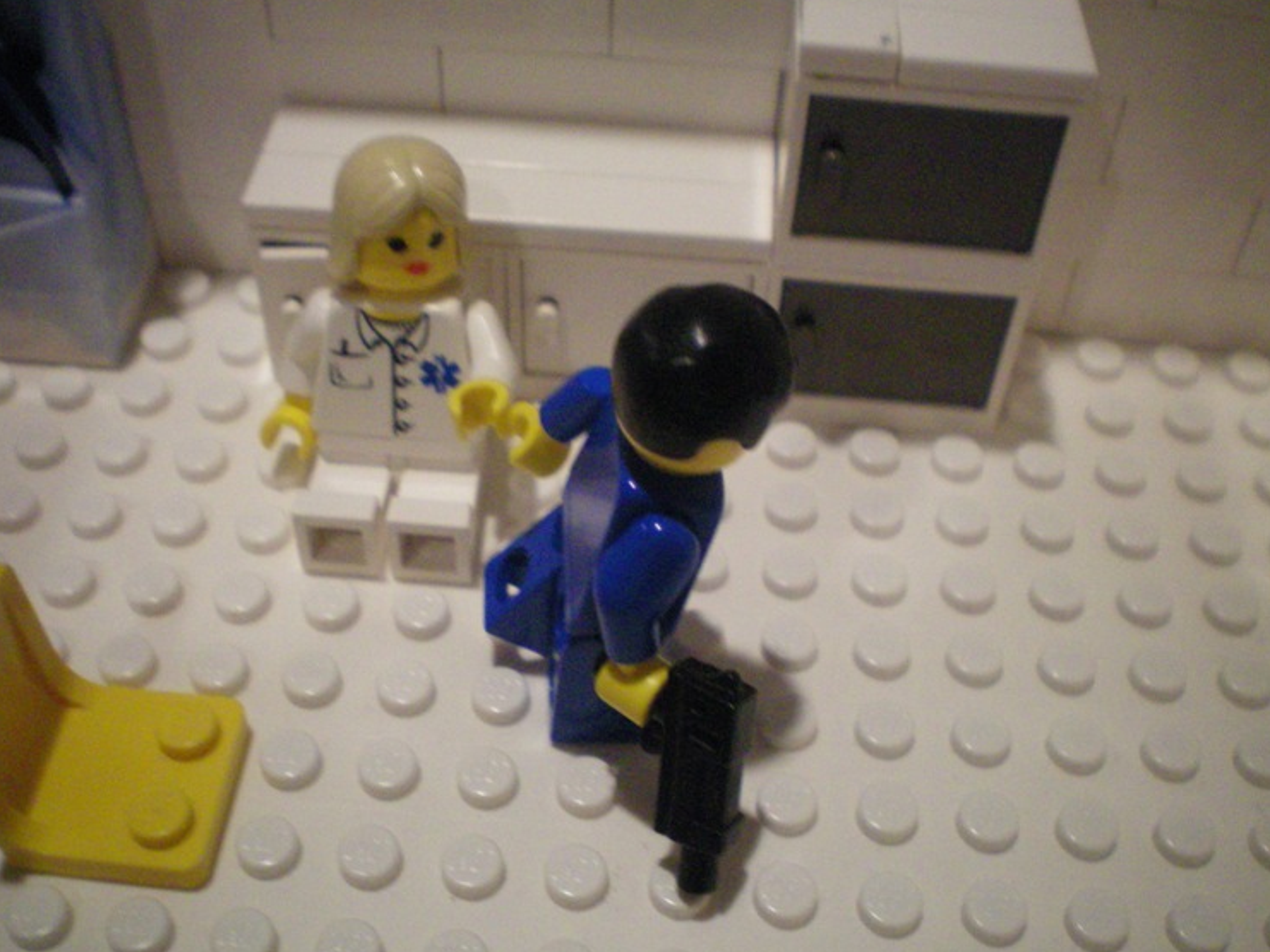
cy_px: 488
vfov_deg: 35.1
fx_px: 1504
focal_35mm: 41
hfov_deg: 45.8
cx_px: 620
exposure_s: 1/50
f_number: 3.1
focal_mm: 6.3
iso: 400
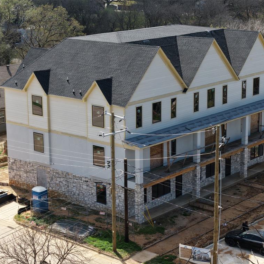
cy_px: 133
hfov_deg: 20.9
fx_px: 716
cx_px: 162
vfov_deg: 20.9
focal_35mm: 83
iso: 120
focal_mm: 19.35
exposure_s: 1/100
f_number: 2.8
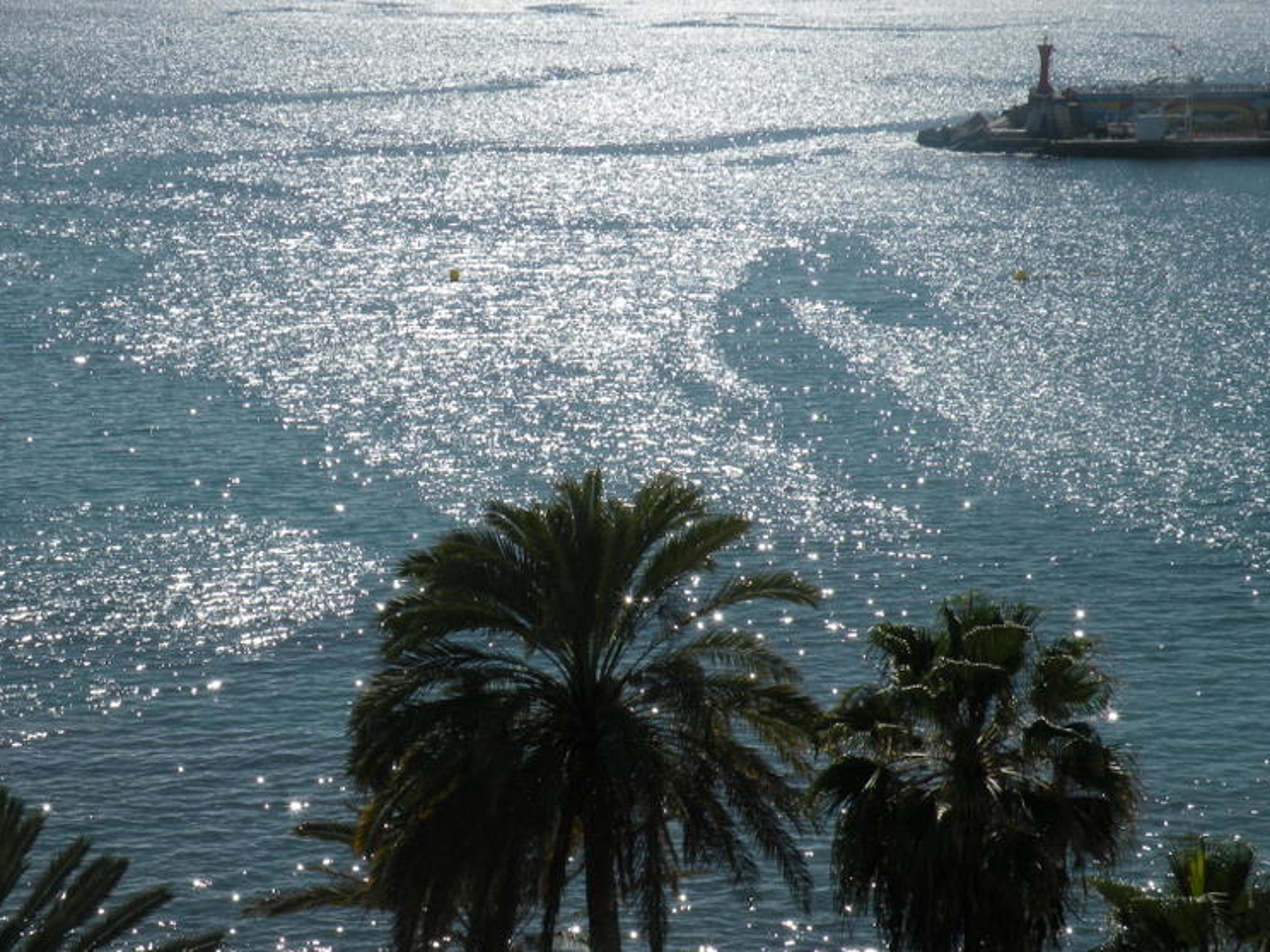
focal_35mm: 100
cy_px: 485
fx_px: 3669
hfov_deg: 19.6
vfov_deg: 14.8
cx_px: 596
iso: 64
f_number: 8
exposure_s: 1/438
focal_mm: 16.4
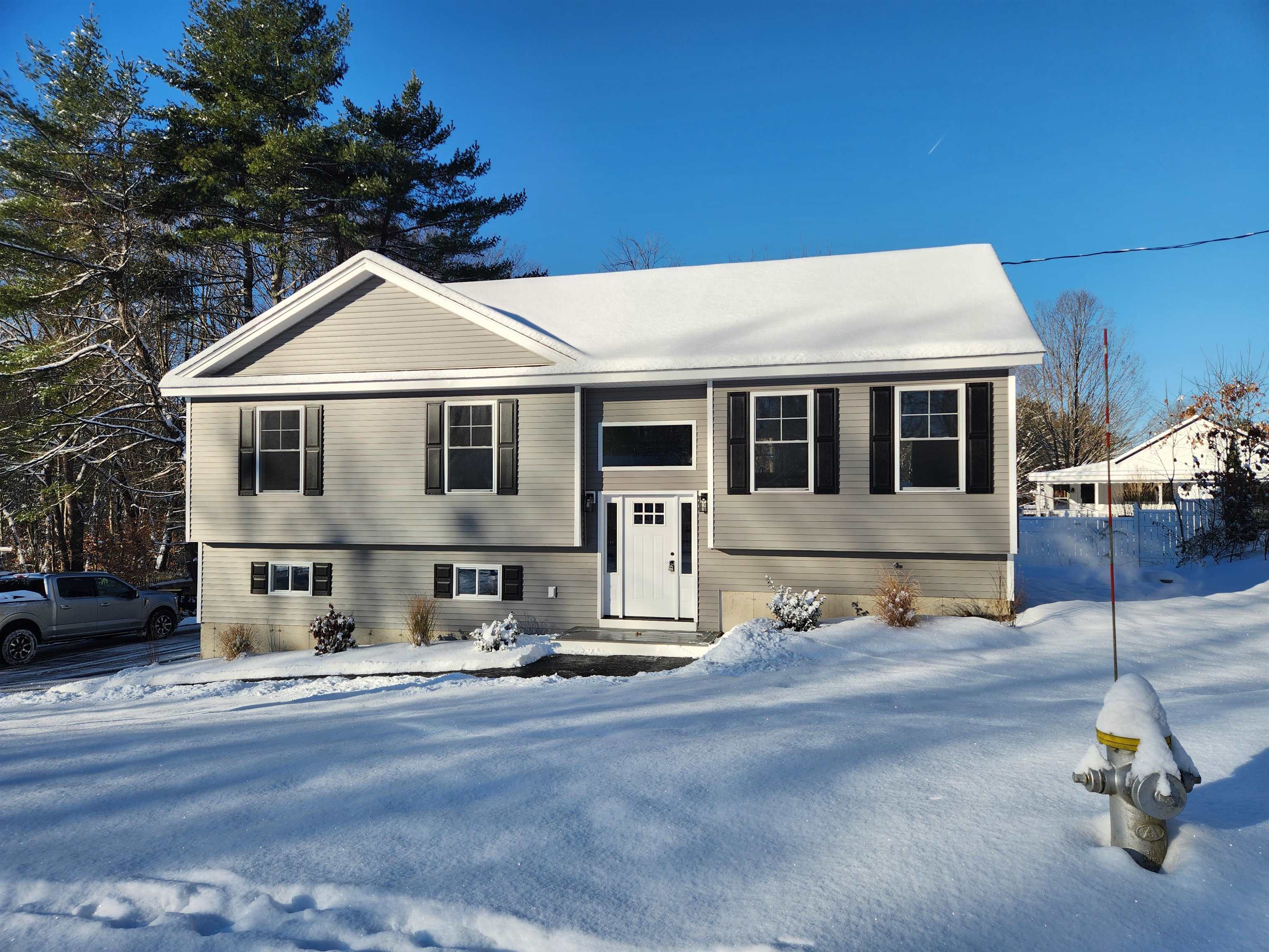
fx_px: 843
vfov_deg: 58.9
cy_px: 476
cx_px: 634
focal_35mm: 23
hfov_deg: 73.9
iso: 20
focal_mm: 5.4
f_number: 1.8
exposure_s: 1/1563
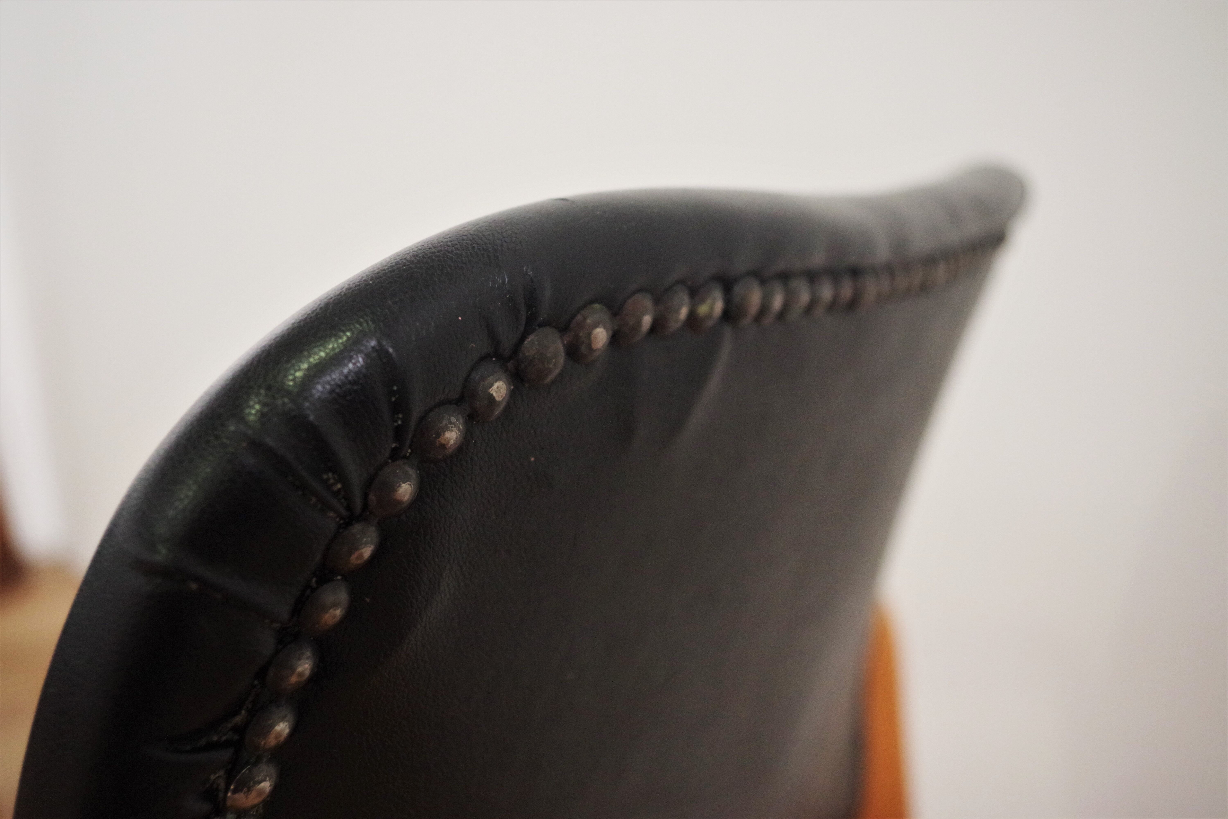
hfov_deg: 49.6
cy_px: 410
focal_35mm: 39
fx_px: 1330
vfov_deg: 34.2
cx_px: 614
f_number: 4
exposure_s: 1/60
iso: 3200
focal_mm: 26.25
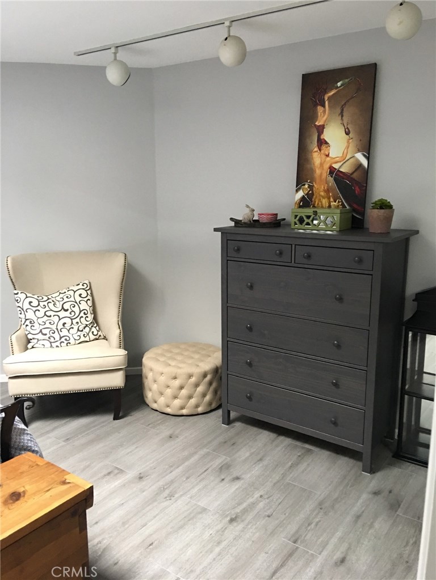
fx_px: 487
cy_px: 290
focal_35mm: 29
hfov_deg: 48.3
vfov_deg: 61.6
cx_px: 218
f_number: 2.2
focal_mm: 4.15
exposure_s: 1/15
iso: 125
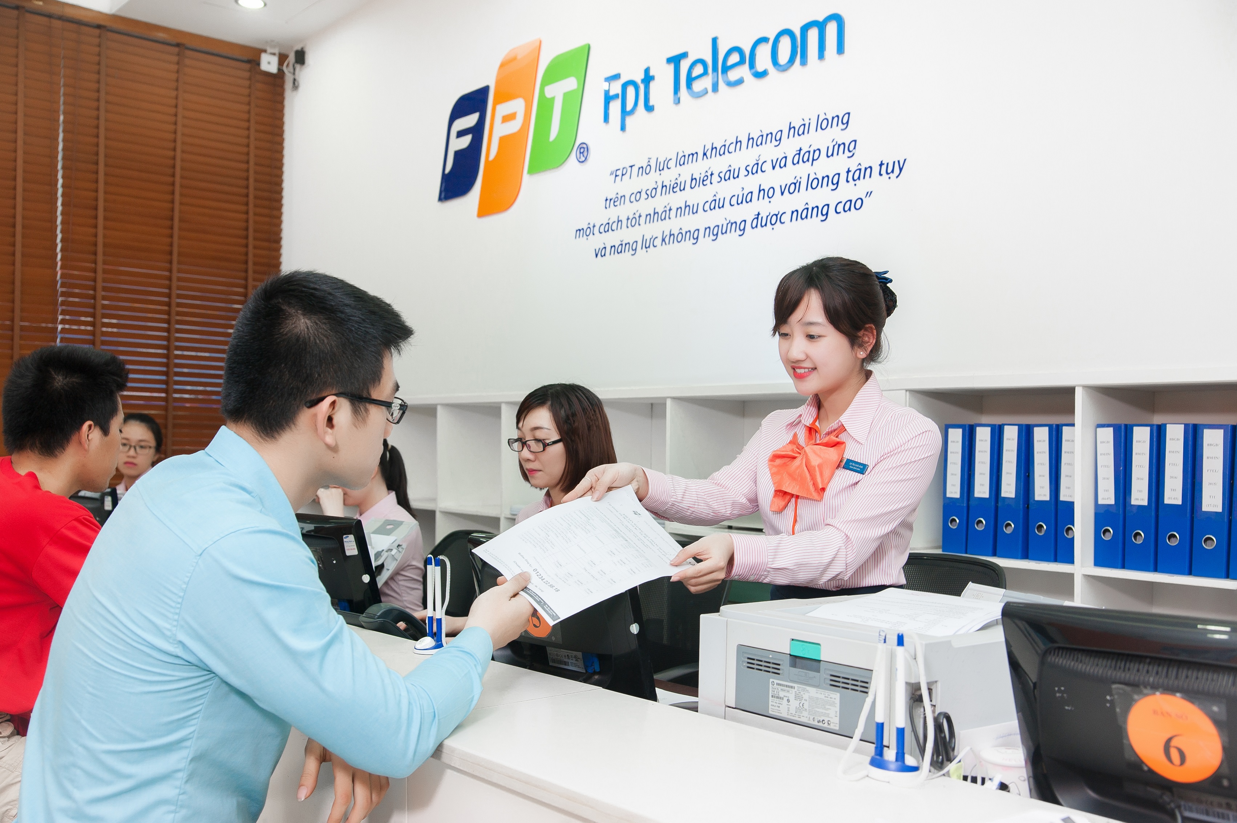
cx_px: 618
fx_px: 1236
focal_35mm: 36
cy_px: 412
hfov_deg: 53.2
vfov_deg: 36.8
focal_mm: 36
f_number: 4.5
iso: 500
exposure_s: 1/50
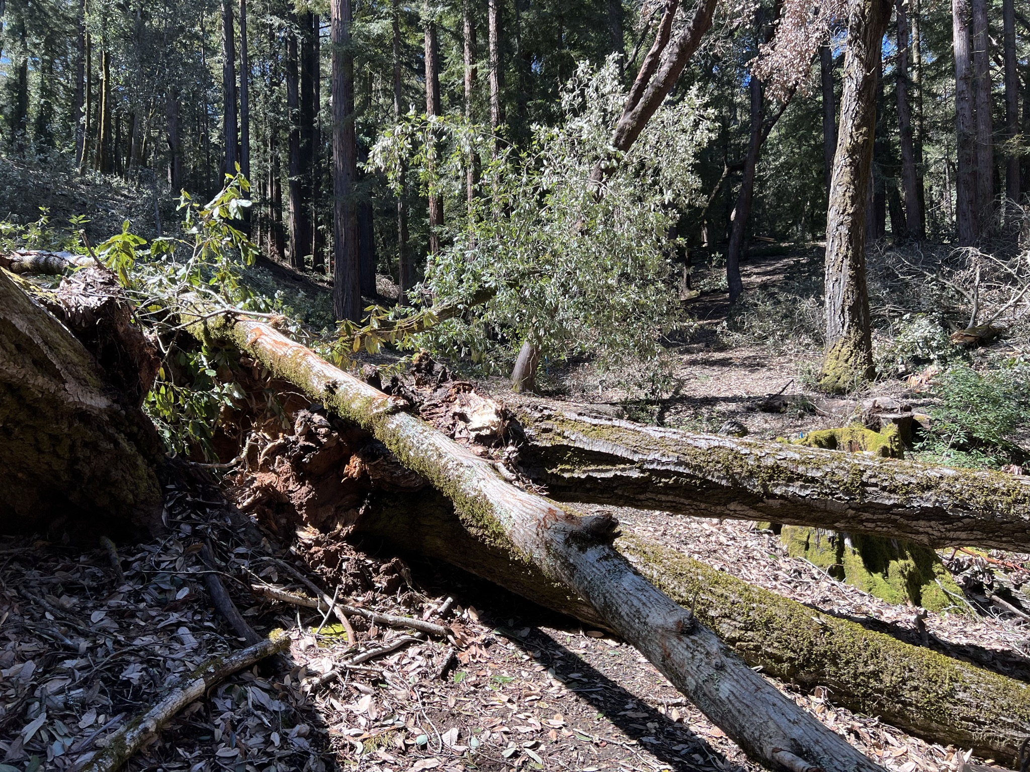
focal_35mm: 26
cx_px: 515
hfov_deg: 67.3
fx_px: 774
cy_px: 386
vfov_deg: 53.1
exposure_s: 1/827
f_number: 1.5
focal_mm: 5.7
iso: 50
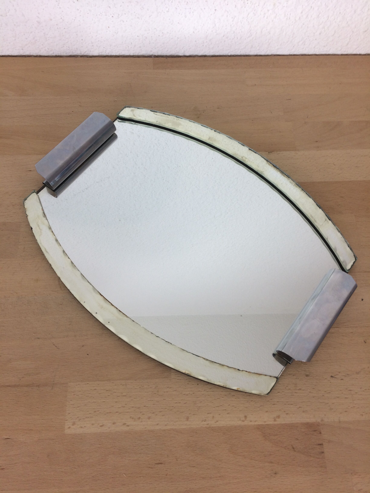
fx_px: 413
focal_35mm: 29
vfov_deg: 61.7
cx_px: 185
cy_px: 246
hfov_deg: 48.2
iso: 32
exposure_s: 1/50
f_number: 2.2
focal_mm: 4.15
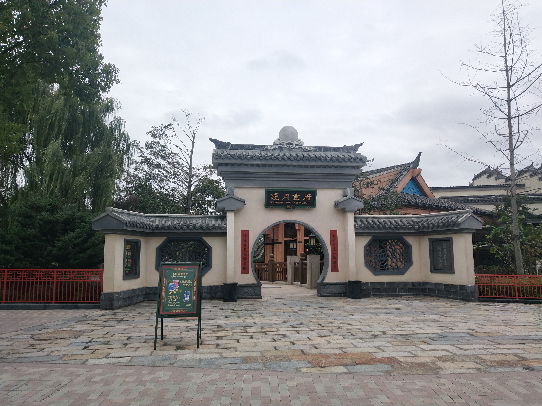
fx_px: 470
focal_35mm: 30
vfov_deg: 46.8
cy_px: 203
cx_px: 271
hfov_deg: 60.0
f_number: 1.8
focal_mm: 3.95
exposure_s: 1/1390
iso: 94
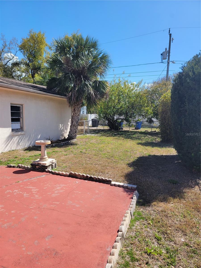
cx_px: 100
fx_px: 186
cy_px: 134
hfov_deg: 56.8
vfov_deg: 71.6
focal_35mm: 24
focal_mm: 6.7
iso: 16
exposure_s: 1/670
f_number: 1.8
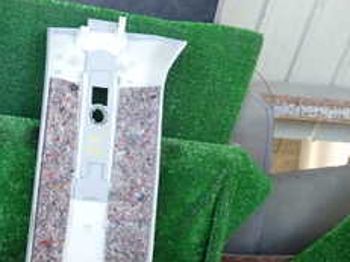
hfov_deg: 26.8
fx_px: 657
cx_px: -56
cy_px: 156
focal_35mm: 65
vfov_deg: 22.5
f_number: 2
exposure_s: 1/60
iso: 160
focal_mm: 4.5
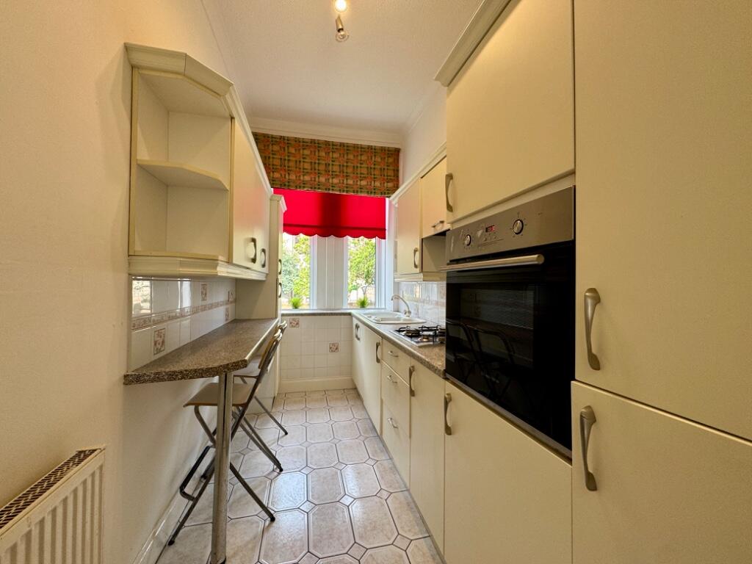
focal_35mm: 14
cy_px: 282
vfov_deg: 85.7
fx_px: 304
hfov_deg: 102.1
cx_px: 376
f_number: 2.2
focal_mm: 2.22
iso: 80
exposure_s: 1/99
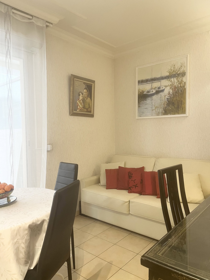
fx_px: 210
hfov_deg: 53.1
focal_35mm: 26
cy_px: 140
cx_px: 105
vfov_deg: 67.3
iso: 125
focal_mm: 5.1
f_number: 1.6
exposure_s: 1/50
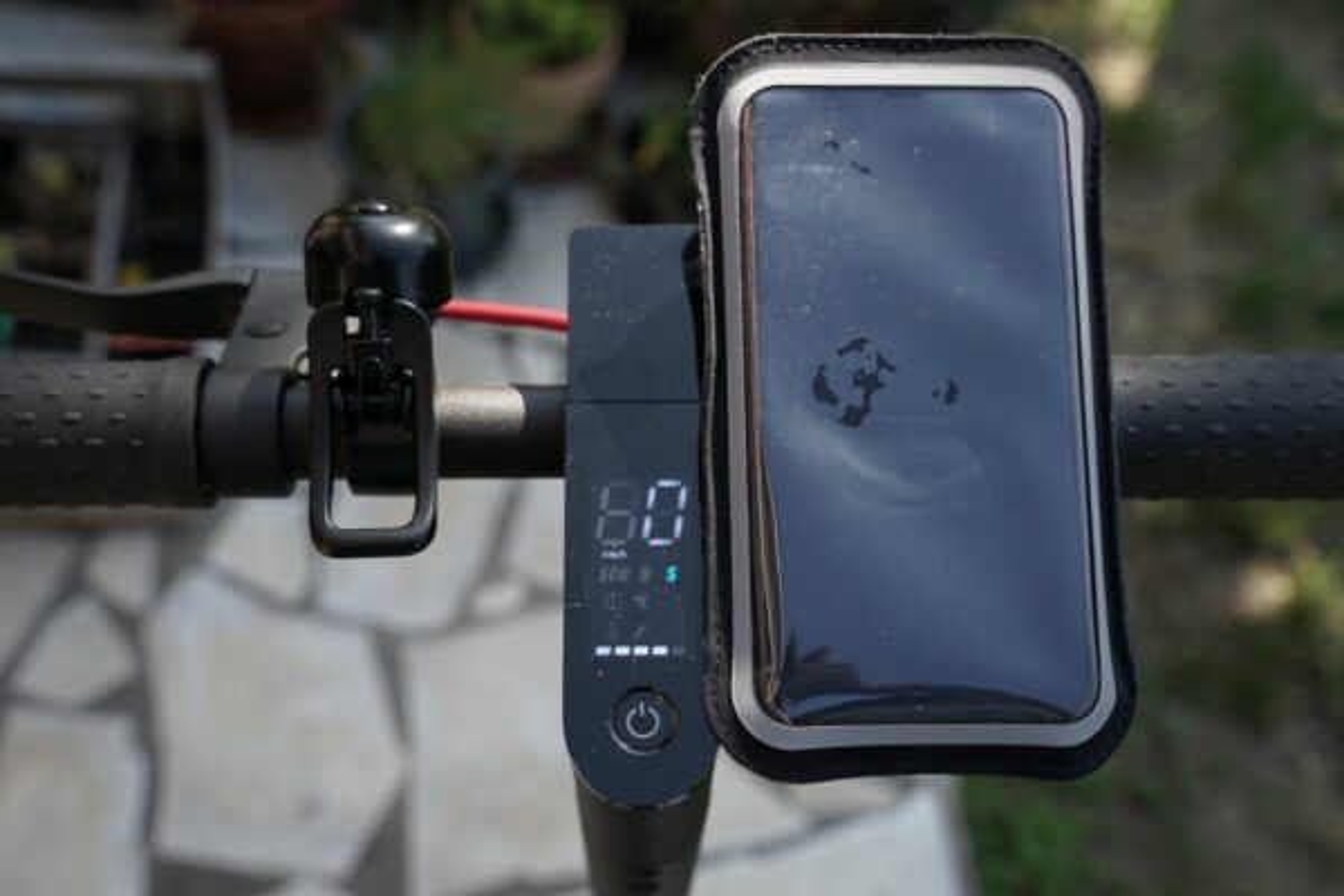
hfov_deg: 43.6
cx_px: 672
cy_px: 448
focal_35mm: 45
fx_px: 1680
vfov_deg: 29.9
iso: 100
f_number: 6.3
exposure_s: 1/100
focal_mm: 45
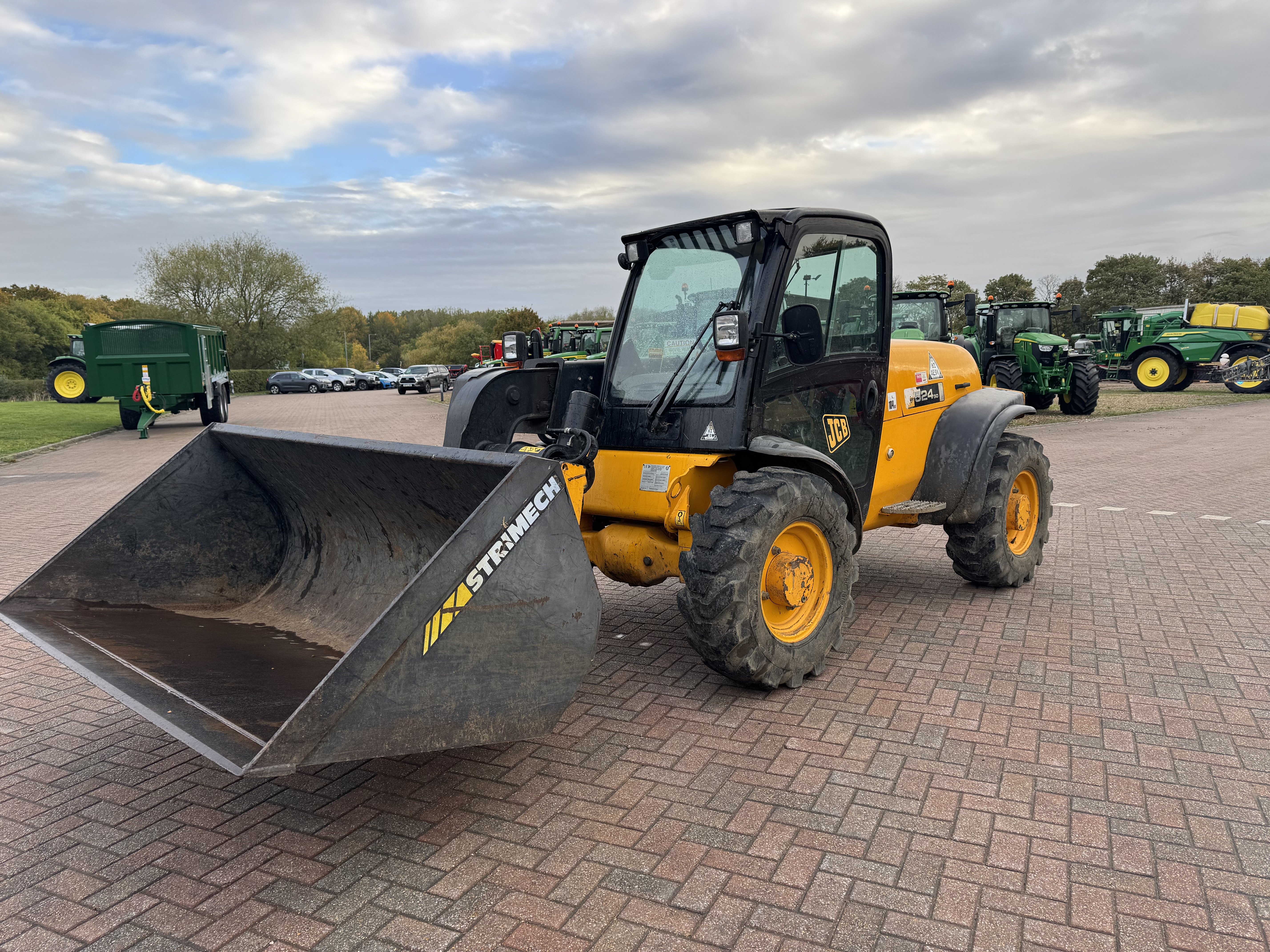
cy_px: 476
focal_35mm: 24
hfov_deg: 71.6
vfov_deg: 56.8
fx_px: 881
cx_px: 635
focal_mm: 6.76
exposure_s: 1/604
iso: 80
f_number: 1.78
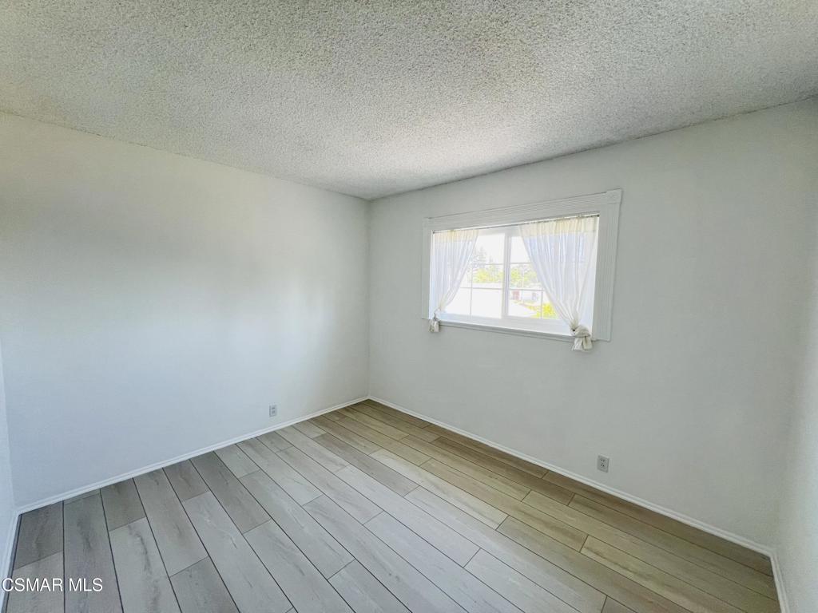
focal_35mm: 13
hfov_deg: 106.2
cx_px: 409
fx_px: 307
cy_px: 306
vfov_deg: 89.9
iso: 100
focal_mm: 1.57
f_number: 1.8
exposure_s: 1/99
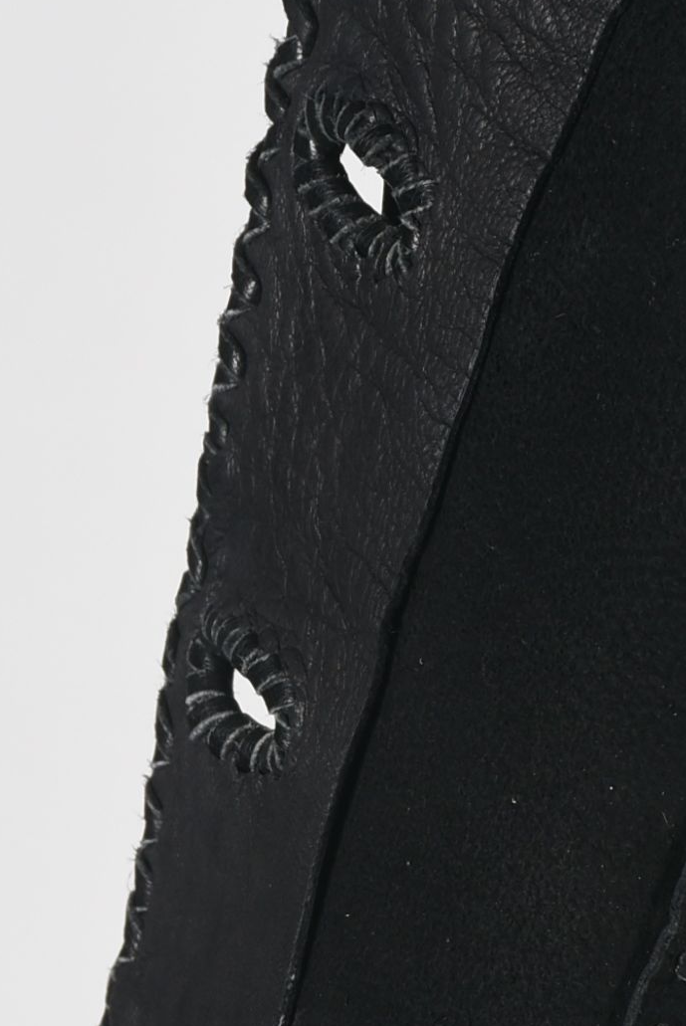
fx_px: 11797
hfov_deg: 3.3
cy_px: 808
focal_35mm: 413
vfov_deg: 5.0
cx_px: 496
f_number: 11
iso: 200
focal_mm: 95
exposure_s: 1/125
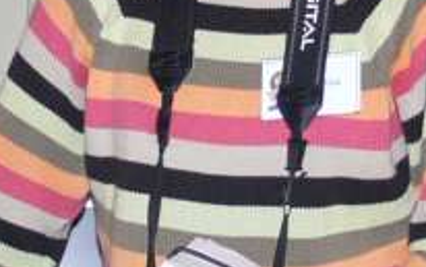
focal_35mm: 230
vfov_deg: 5.7
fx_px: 2672
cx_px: -21
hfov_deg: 9.0
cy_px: 35
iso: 100
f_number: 2.8
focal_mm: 7.4
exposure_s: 1/30
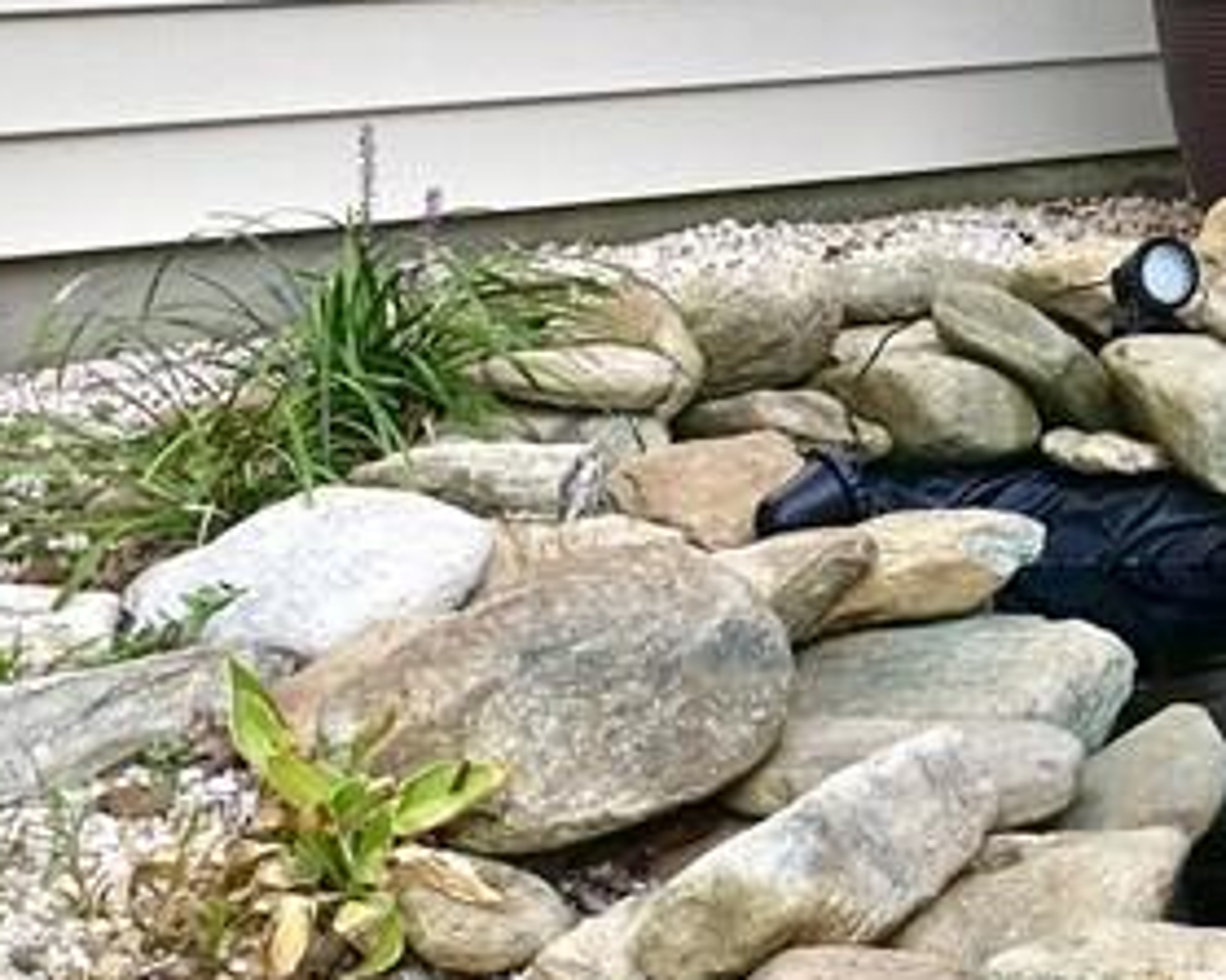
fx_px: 3772
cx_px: 1595
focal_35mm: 104
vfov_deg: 14.5
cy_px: -83
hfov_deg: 17.3
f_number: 2.2
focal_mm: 4.15
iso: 25
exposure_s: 1/693
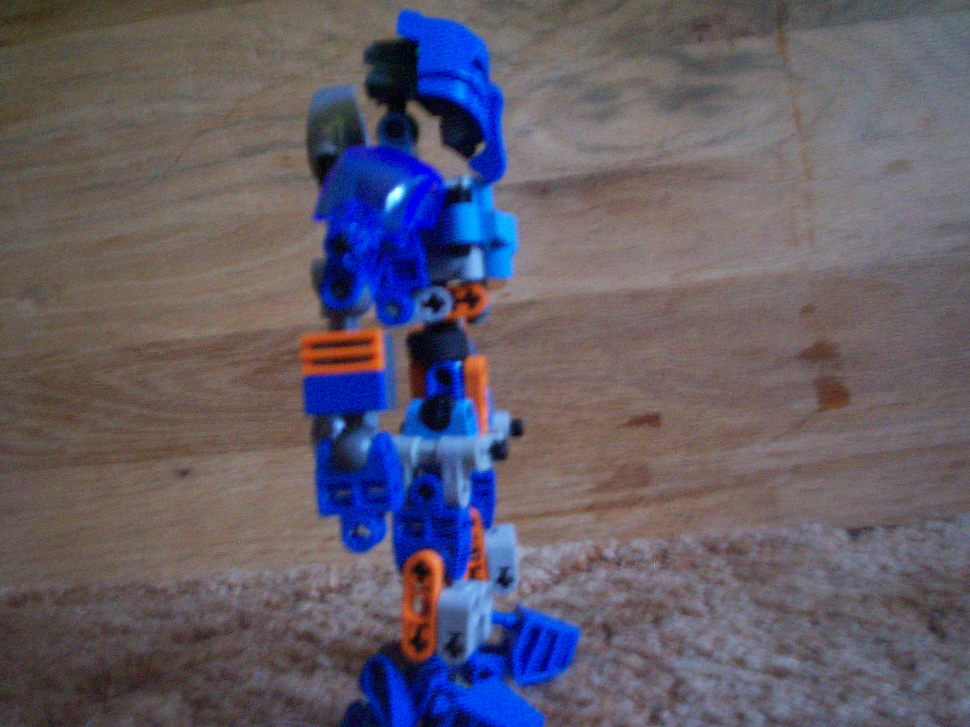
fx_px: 1009
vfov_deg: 39.7
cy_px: 364
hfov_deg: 51.4
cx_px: 485
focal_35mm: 36
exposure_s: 1/8
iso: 400
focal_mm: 5.9
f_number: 4.5
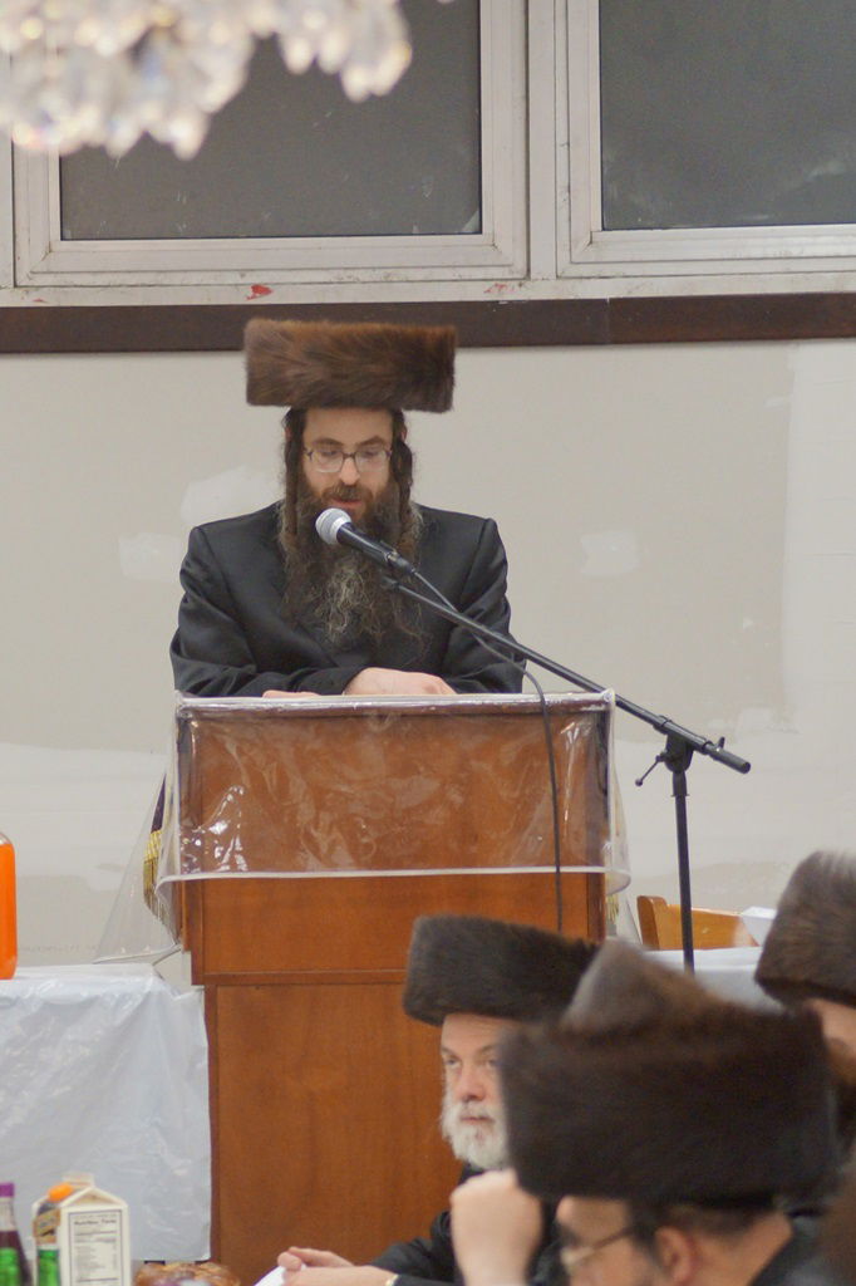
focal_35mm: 180
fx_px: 6424
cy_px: 643
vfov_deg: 11.4
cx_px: 428
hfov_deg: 7.6
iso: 1250
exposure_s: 1/200
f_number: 4.5
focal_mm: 120
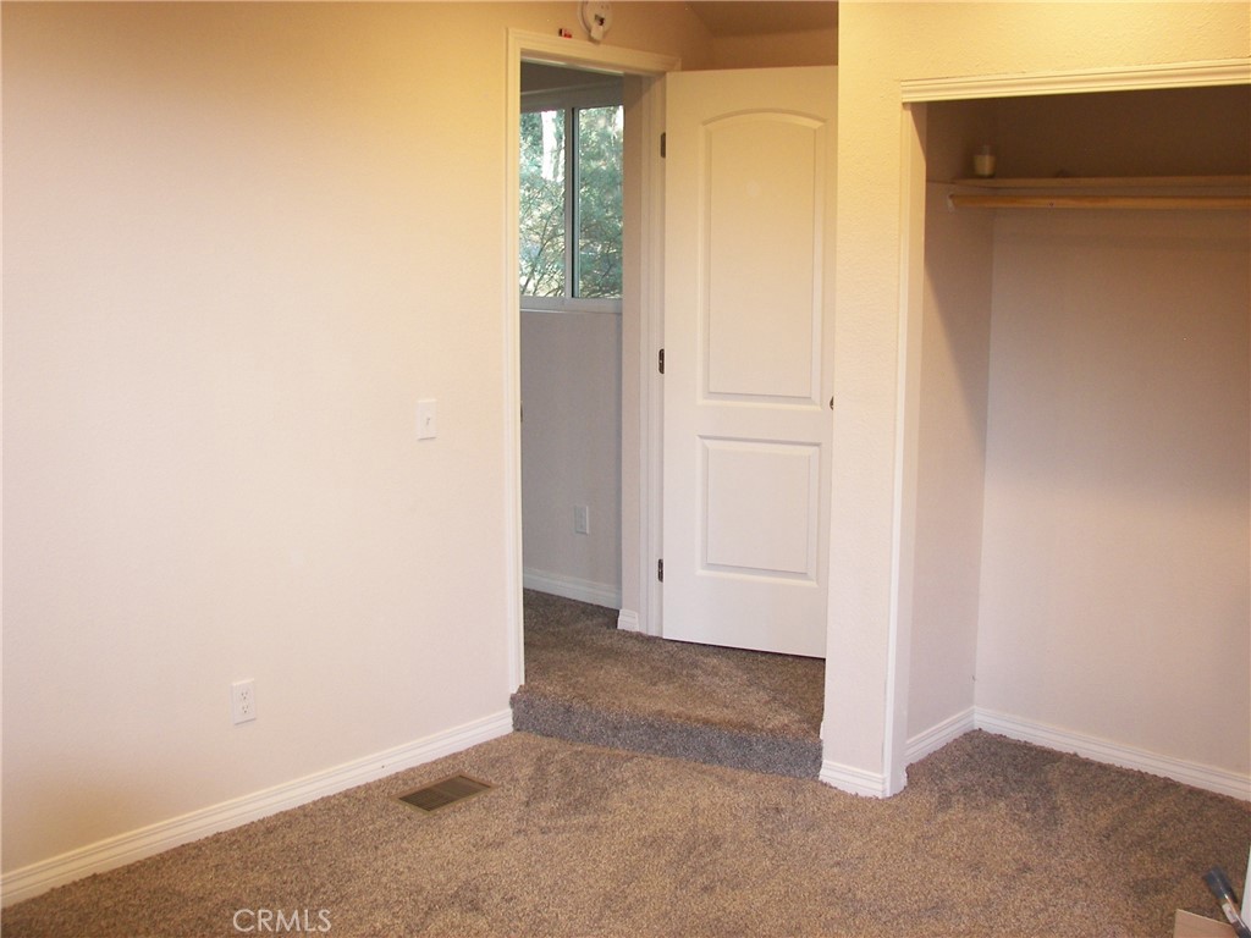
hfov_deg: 51.4
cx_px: 626
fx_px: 1301
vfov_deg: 39.7
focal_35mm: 36
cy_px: 469
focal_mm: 6
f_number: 2.8
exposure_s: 1/15
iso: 100
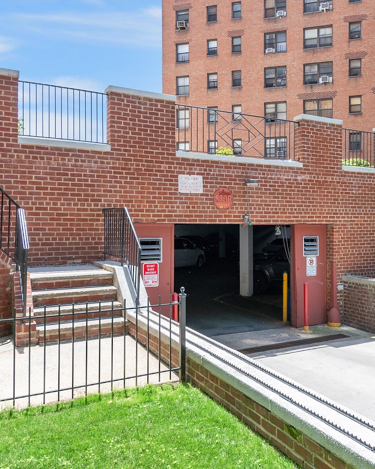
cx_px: 254
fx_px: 472
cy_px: 235
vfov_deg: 52.9
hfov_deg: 42.7
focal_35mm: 34
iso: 500
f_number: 10
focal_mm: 24
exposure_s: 1/250
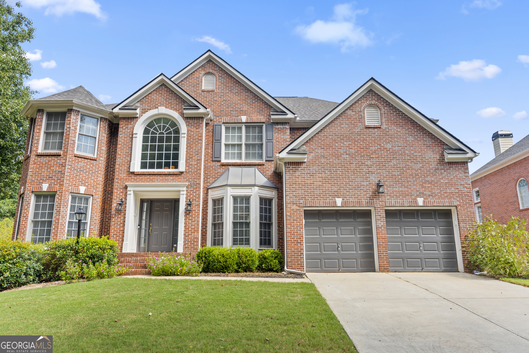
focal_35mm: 24
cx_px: 264
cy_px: 176
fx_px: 360
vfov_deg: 52.2
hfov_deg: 72.6
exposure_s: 1/60
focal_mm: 24.5
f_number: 5.6
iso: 100
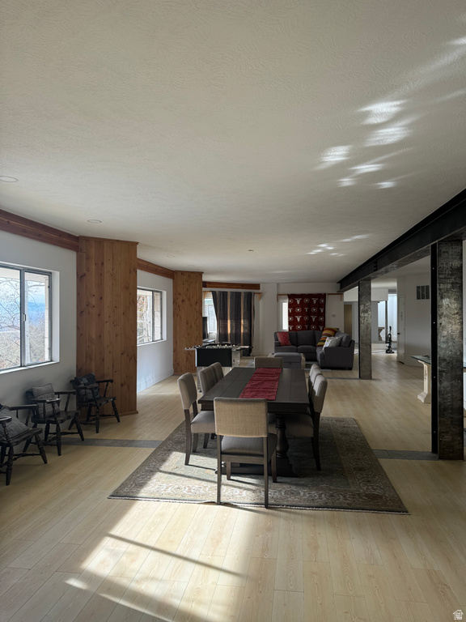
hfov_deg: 56.8
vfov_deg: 71.6
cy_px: 311
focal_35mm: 24
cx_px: 233
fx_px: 431
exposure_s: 1/195
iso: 80
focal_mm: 6.76
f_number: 1.78
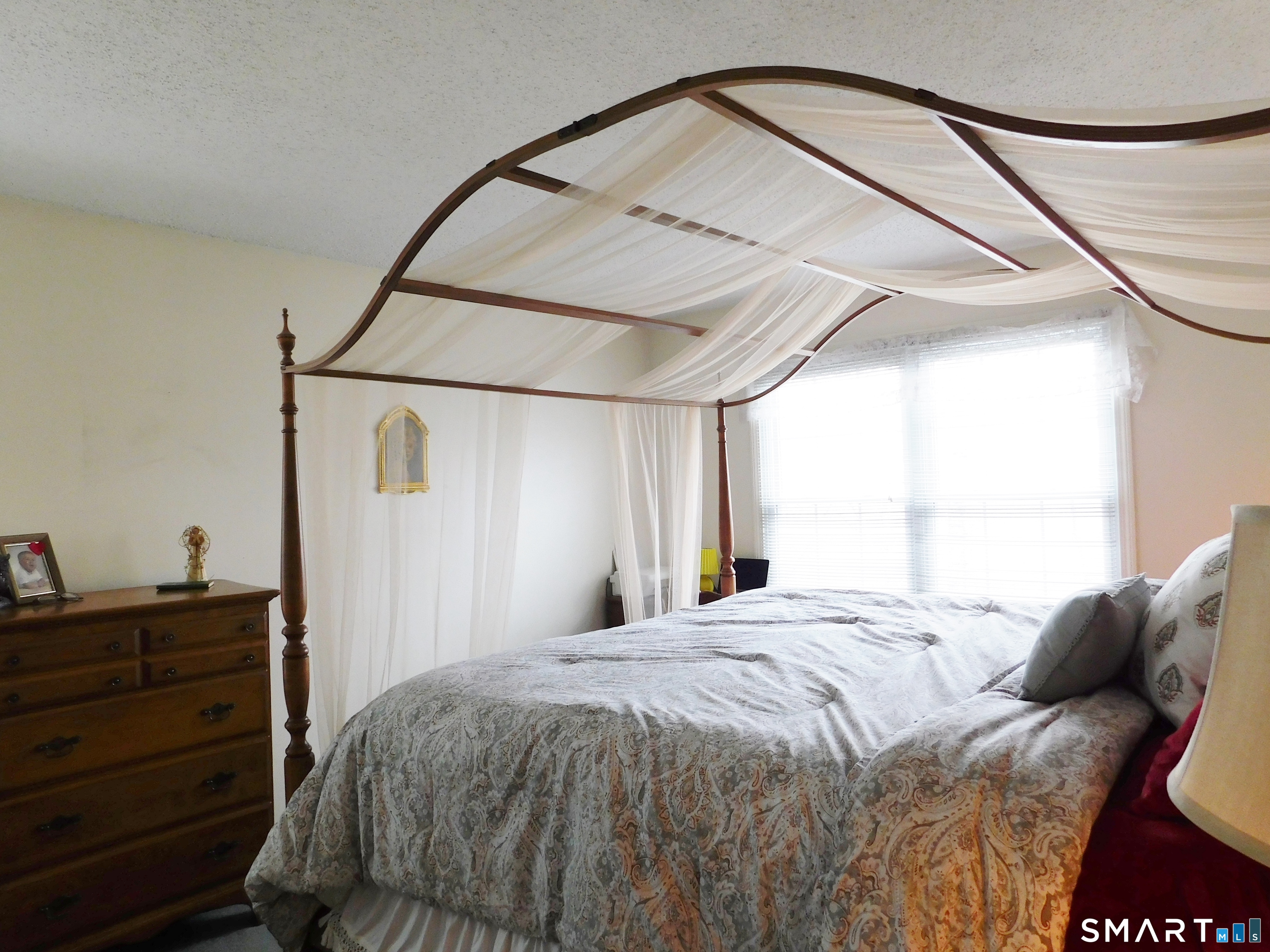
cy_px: 476
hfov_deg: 73.9
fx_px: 844
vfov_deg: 58.9
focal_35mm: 23
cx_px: 635
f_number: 3
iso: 125
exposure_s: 1/30
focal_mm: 4
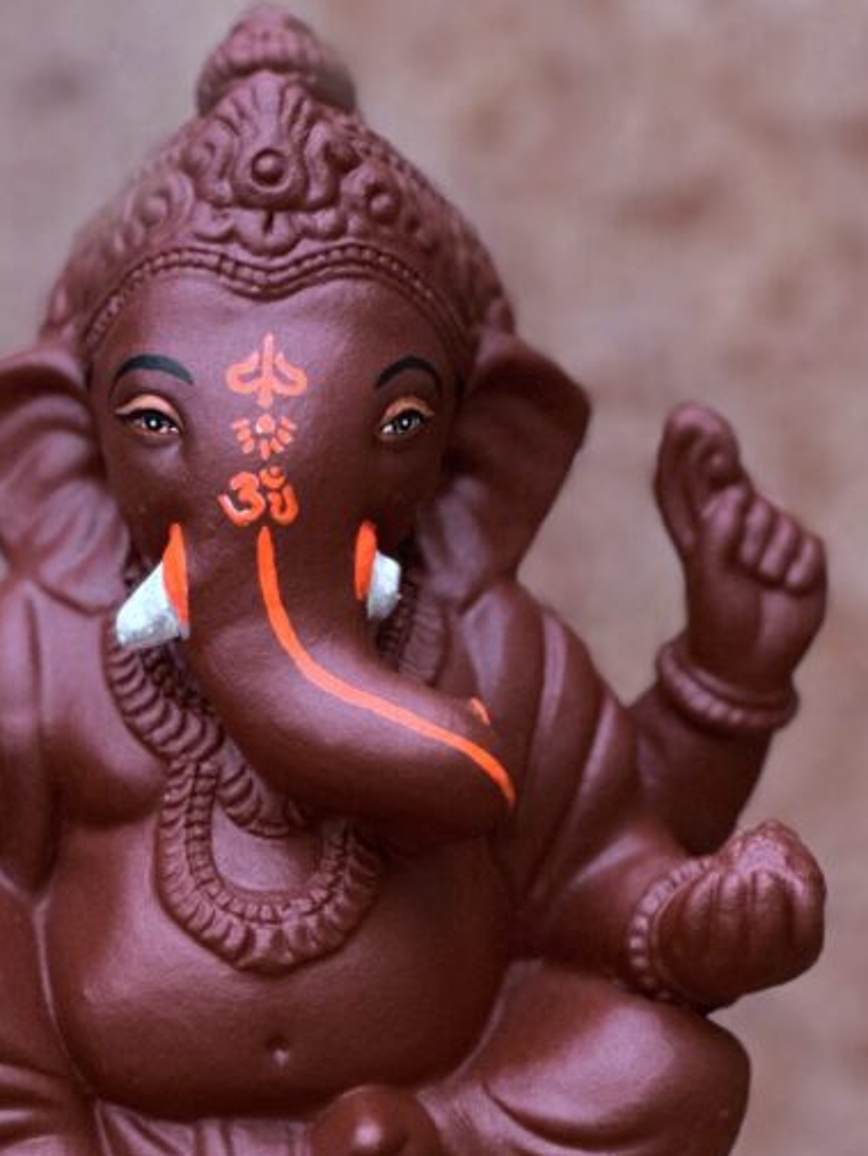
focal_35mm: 122
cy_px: 801
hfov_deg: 12.1
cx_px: 243
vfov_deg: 16.1
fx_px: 4077
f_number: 2.8
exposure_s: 1/121
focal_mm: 9
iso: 250
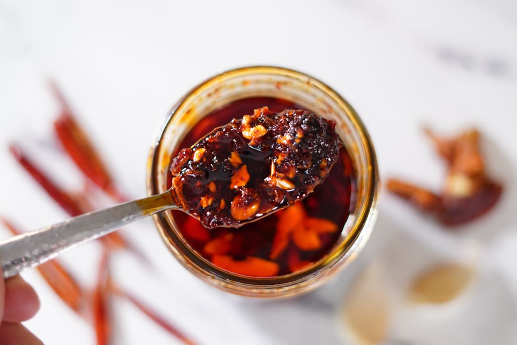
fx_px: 718
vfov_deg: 27.0
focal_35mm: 50
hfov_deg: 39.6
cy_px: 172
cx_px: 258
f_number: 2
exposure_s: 1/100
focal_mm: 50
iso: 320
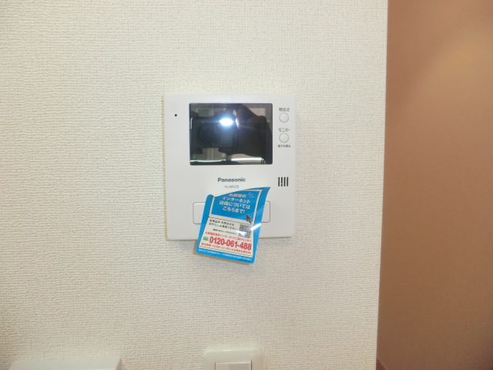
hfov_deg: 71.6
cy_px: 185
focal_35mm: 24
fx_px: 342
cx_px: 246
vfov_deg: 56.8
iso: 160
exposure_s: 1/60
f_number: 3.2
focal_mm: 4.3
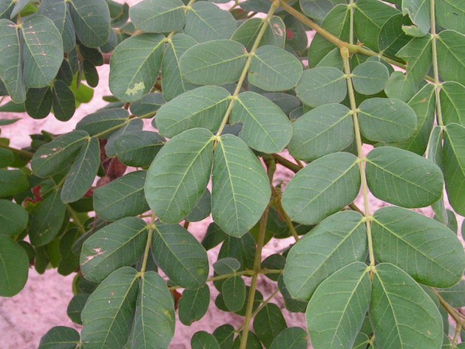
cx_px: 227
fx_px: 940
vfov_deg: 20.8
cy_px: 82
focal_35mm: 70
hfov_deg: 27.8
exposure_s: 1/50
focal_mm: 7.4
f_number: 2.8
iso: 100
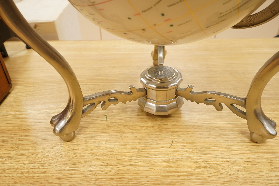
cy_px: 93
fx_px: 217
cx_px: 140
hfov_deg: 65.5
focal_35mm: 28
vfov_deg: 46.3
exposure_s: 1/80
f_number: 8
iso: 4000
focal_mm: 28
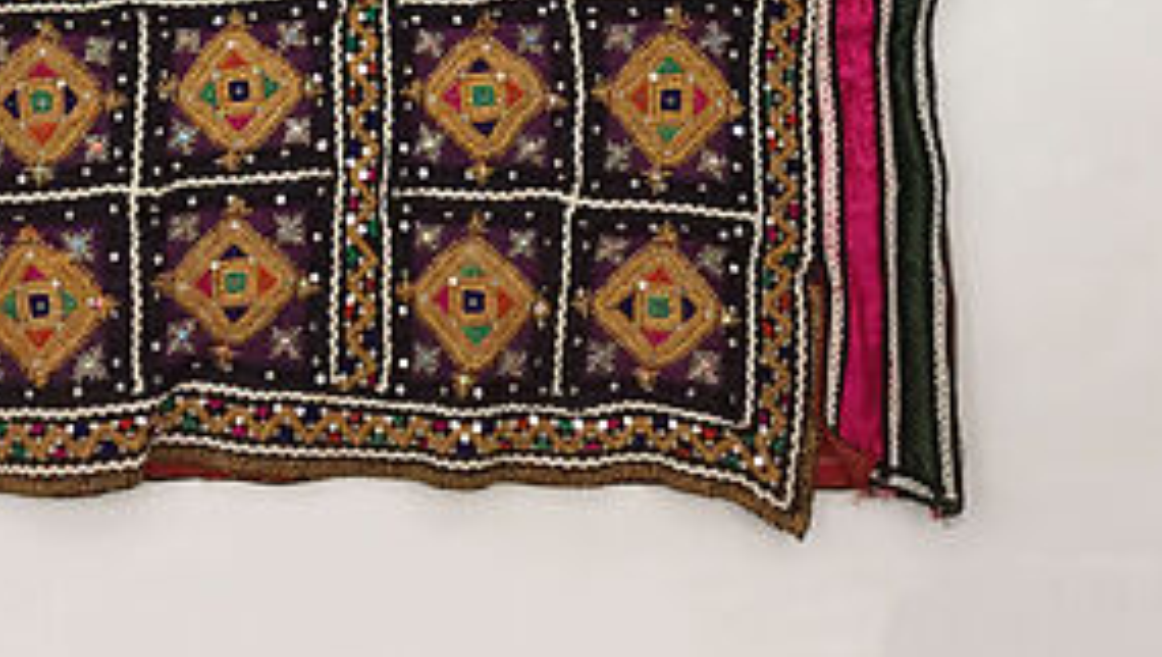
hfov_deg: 29.4
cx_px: 334
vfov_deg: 14.8
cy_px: -547
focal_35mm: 71
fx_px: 2190
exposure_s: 1/40
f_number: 2.4
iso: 32
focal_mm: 3.3
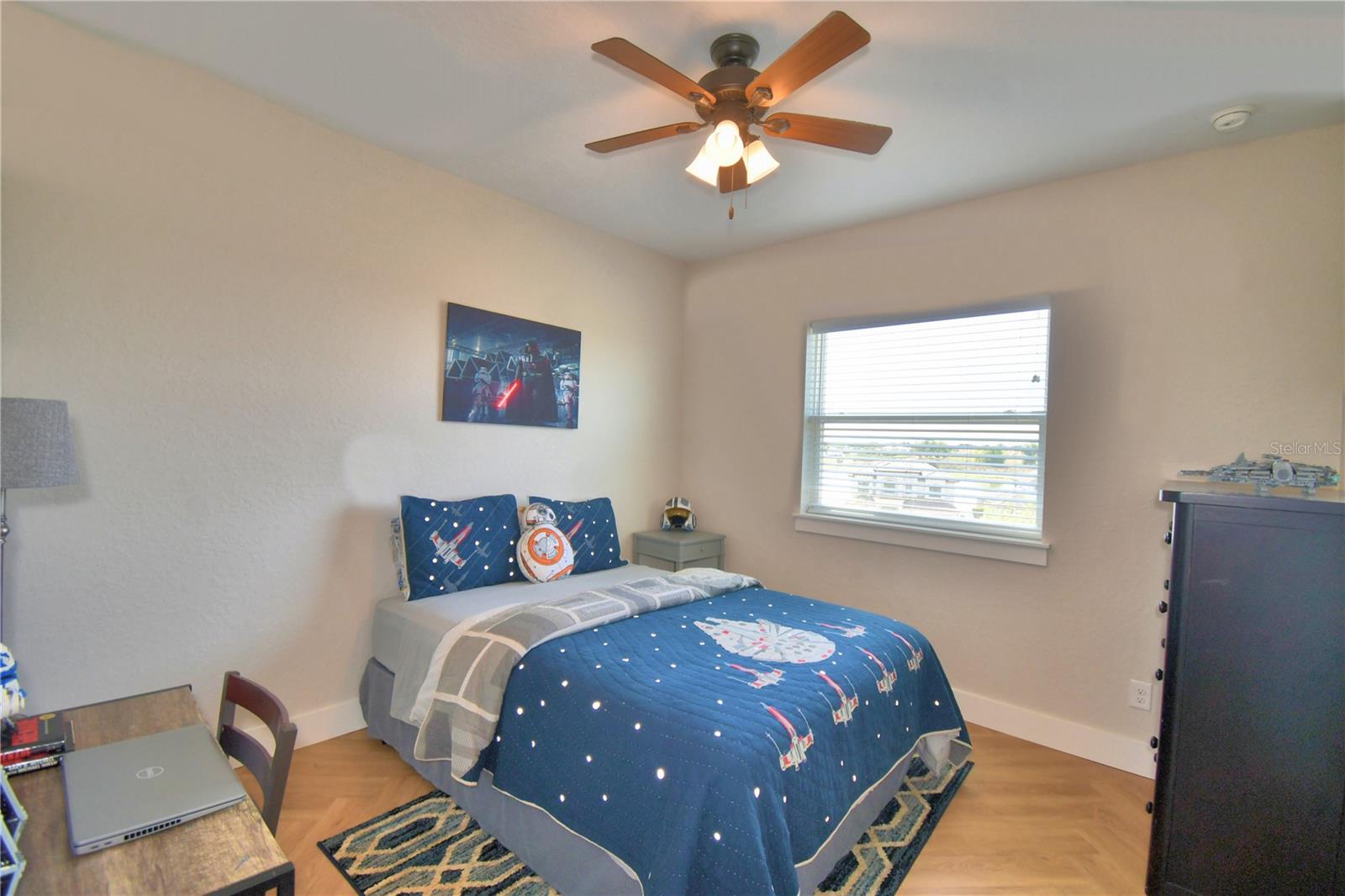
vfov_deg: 77.3
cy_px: 448
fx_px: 560
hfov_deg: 100.4
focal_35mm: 15
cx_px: 672
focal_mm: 10
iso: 110
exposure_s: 1/60
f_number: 4.5
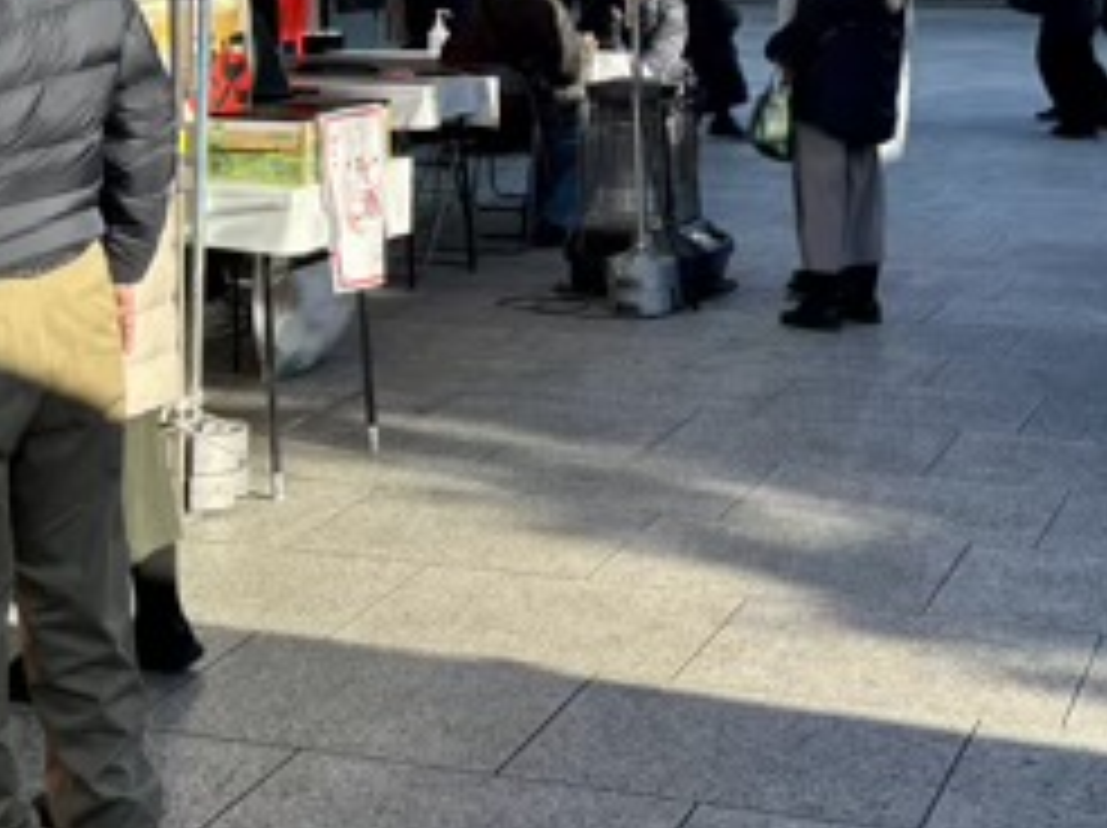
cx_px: 576
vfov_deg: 18.7
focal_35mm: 74
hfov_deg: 26.4
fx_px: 2364
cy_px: -187
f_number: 1.6
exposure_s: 1/1178
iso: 50
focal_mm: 5.96
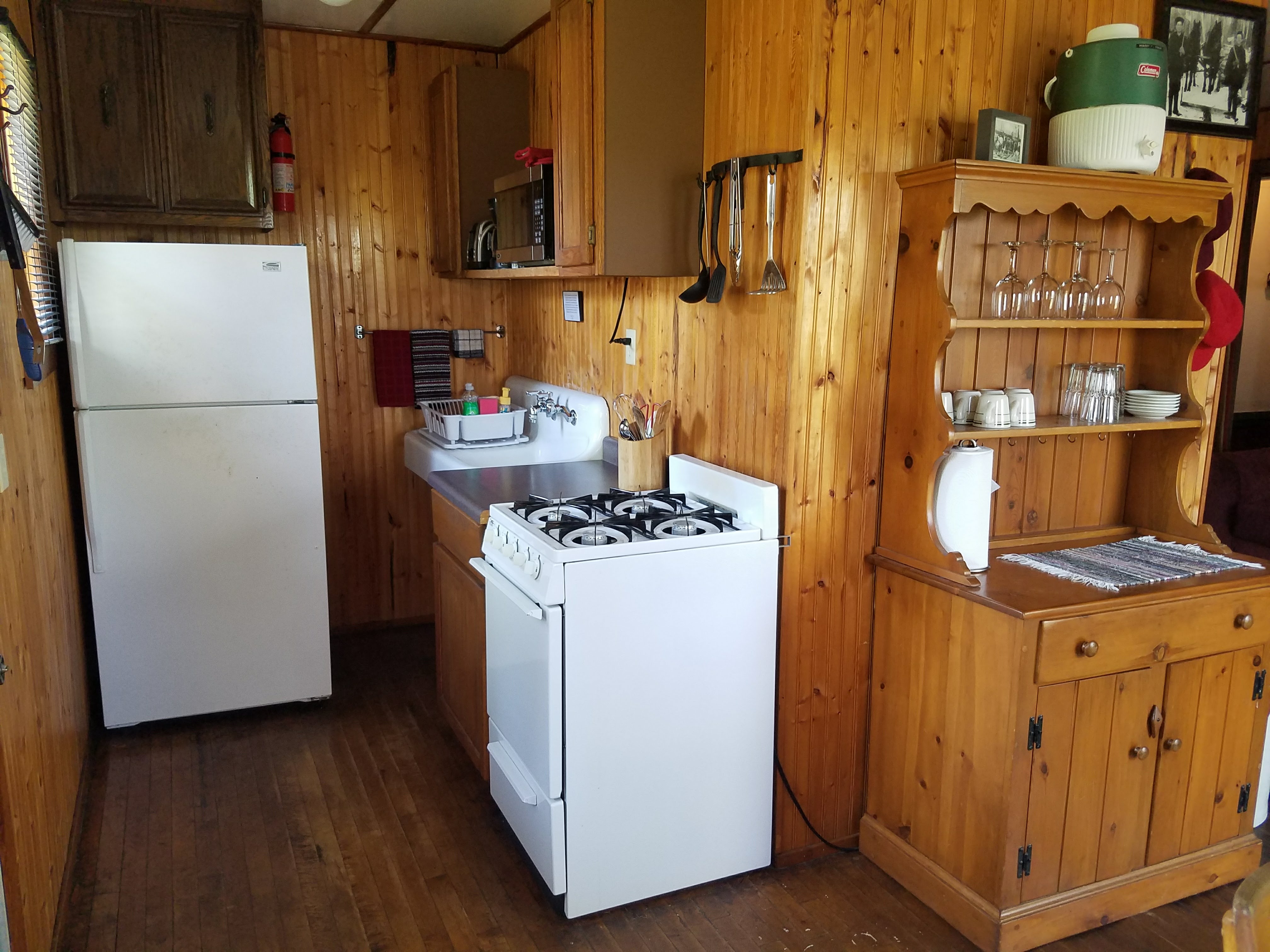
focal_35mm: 26
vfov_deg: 53.1
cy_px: 476
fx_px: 954
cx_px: 635
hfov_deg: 67.3
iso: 160
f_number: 1.7
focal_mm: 4.2
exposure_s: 1/24
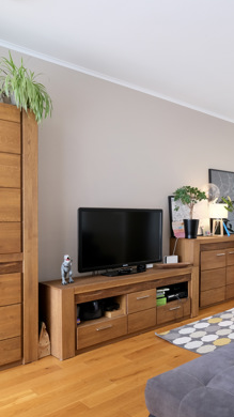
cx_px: 222
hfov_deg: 36.9
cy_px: 230
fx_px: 320
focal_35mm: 29
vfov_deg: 65.9
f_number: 4
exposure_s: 1/30
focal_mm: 10
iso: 640
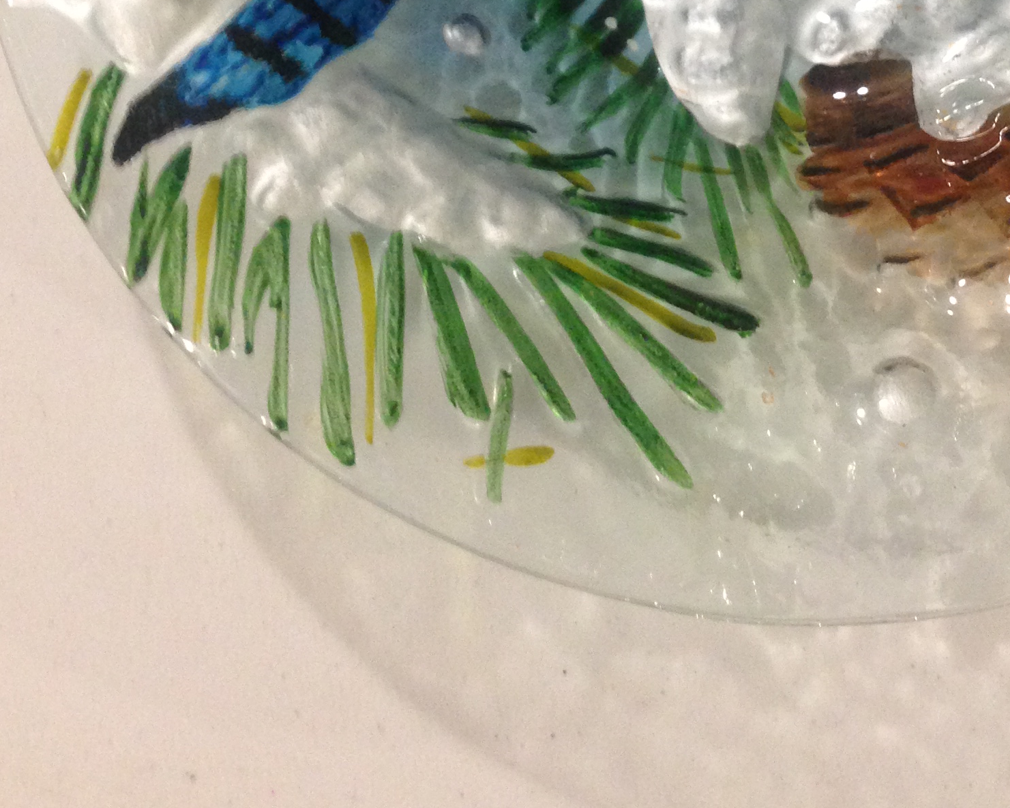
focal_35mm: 71
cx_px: 801
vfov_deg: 20.3
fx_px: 2122
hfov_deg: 26.3
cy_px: -130
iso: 250
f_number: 2.4
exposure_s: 1/20
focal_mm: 4.12
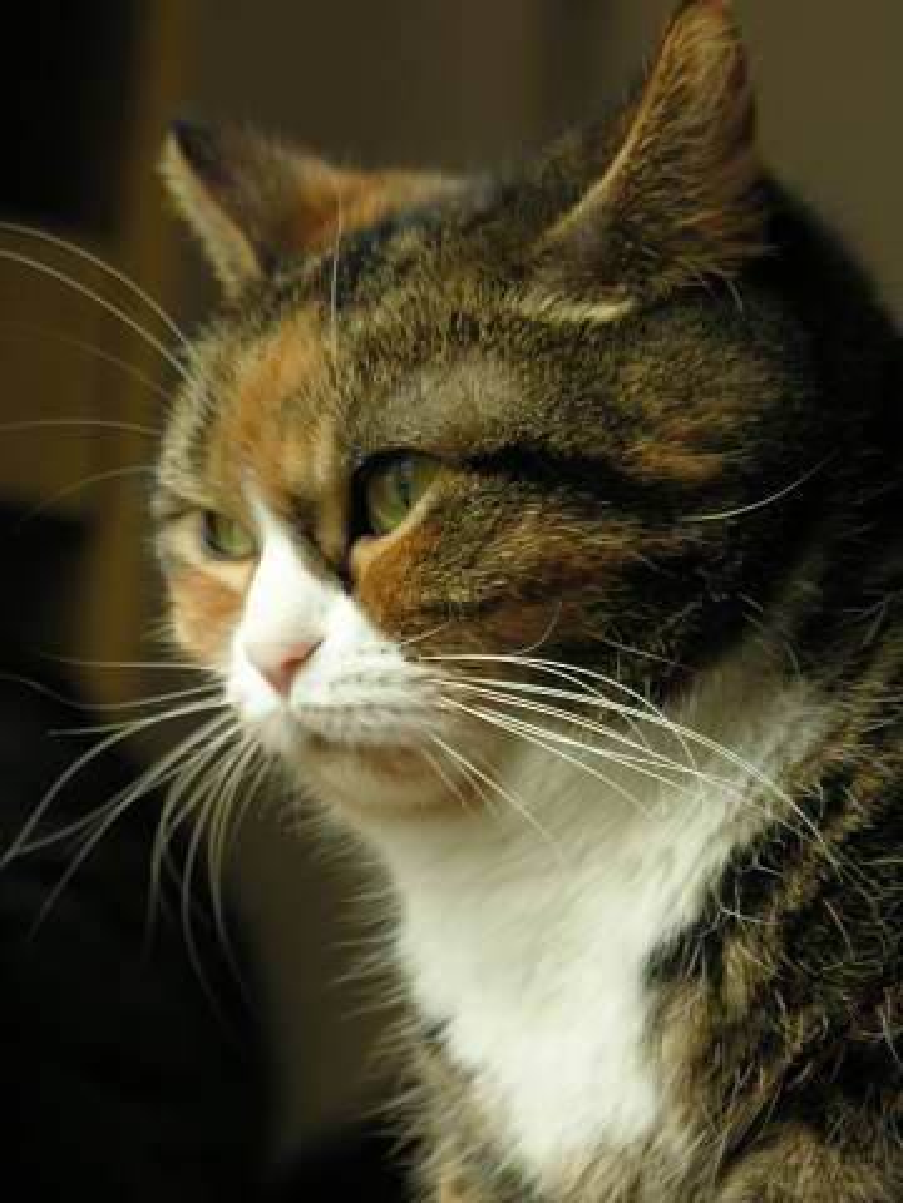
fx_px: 6678
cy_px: 602
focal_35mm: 192
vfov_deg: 10.3
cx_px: 452
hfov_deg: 7.7
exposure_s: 1/15
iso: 200
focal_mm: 49
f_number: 4.1
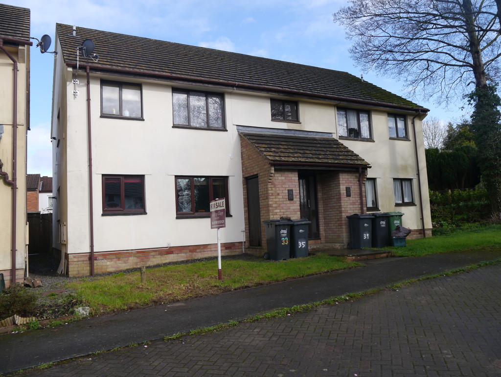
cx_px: 250
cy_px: 188
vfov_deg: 49.8
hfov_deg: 63.4
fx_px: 405
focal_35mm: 28
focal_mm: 14
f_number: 5.6
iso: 160
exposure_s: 1/320
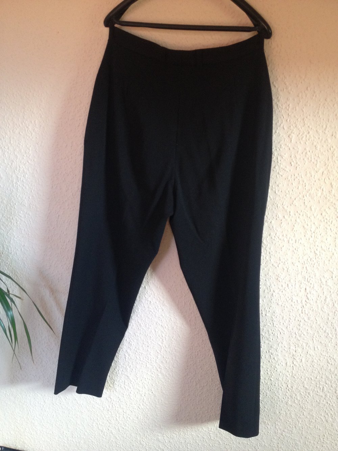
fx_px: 456
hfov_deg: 40.7
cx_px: 169
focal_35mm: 35
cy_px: 226
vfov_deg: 52.6
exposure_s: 1/20
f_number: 2.4
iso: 200
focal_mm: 4.28
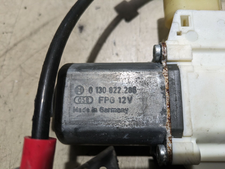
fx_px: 162
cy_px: 84
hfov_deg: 69.4
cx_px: 112
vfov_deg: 54.9
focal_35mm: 25
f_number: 1.89
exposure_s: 1/100
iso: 171
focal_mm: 5.43
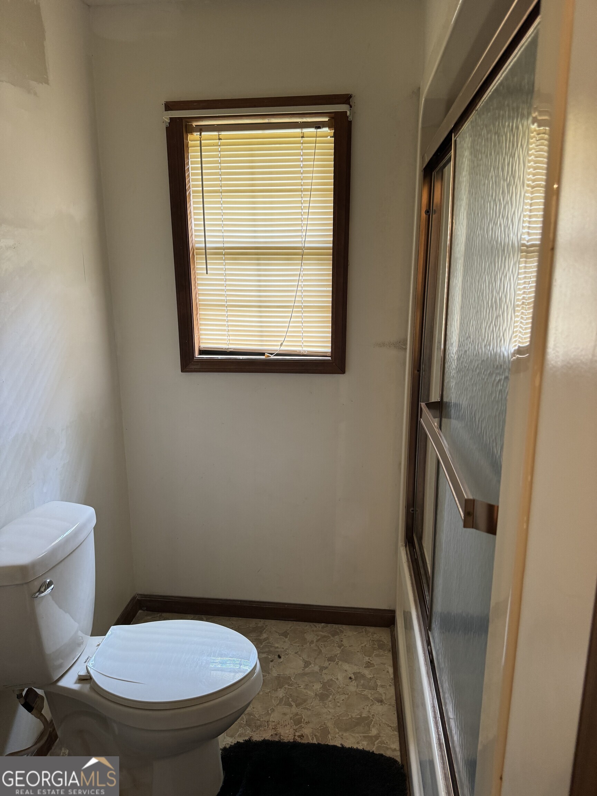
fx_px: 552
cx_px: 298
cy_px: 398
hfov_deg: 56.8
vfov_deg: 71.6
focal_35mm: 24
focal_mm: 6.86
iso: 200
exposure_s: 1/60
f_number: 1.78
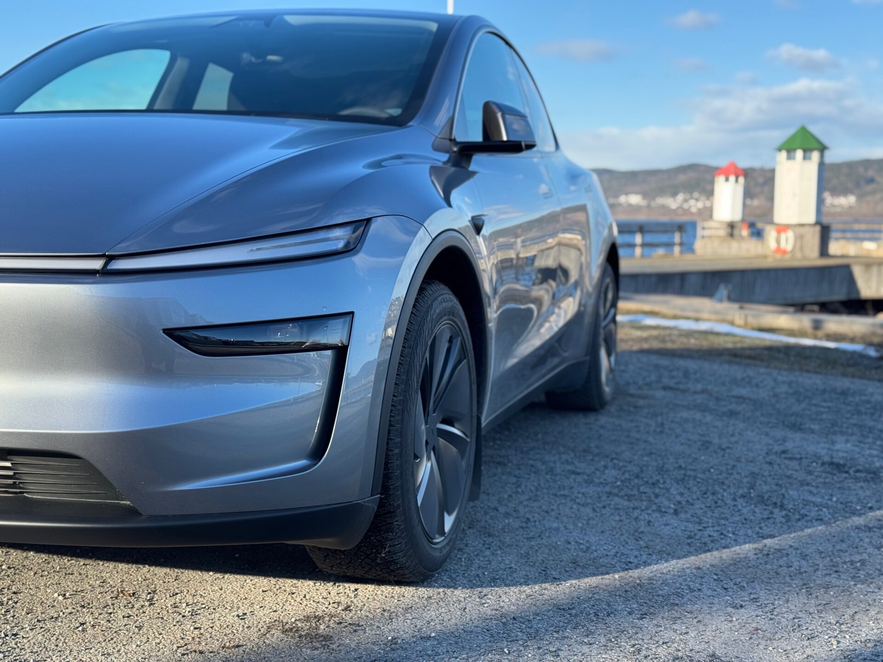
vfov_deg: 30.3
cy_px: 331
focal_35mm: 48
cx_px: 442
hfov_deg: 39.7
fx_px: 1224
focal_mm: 6.76
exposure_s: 1/715
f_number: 1.78
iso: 64
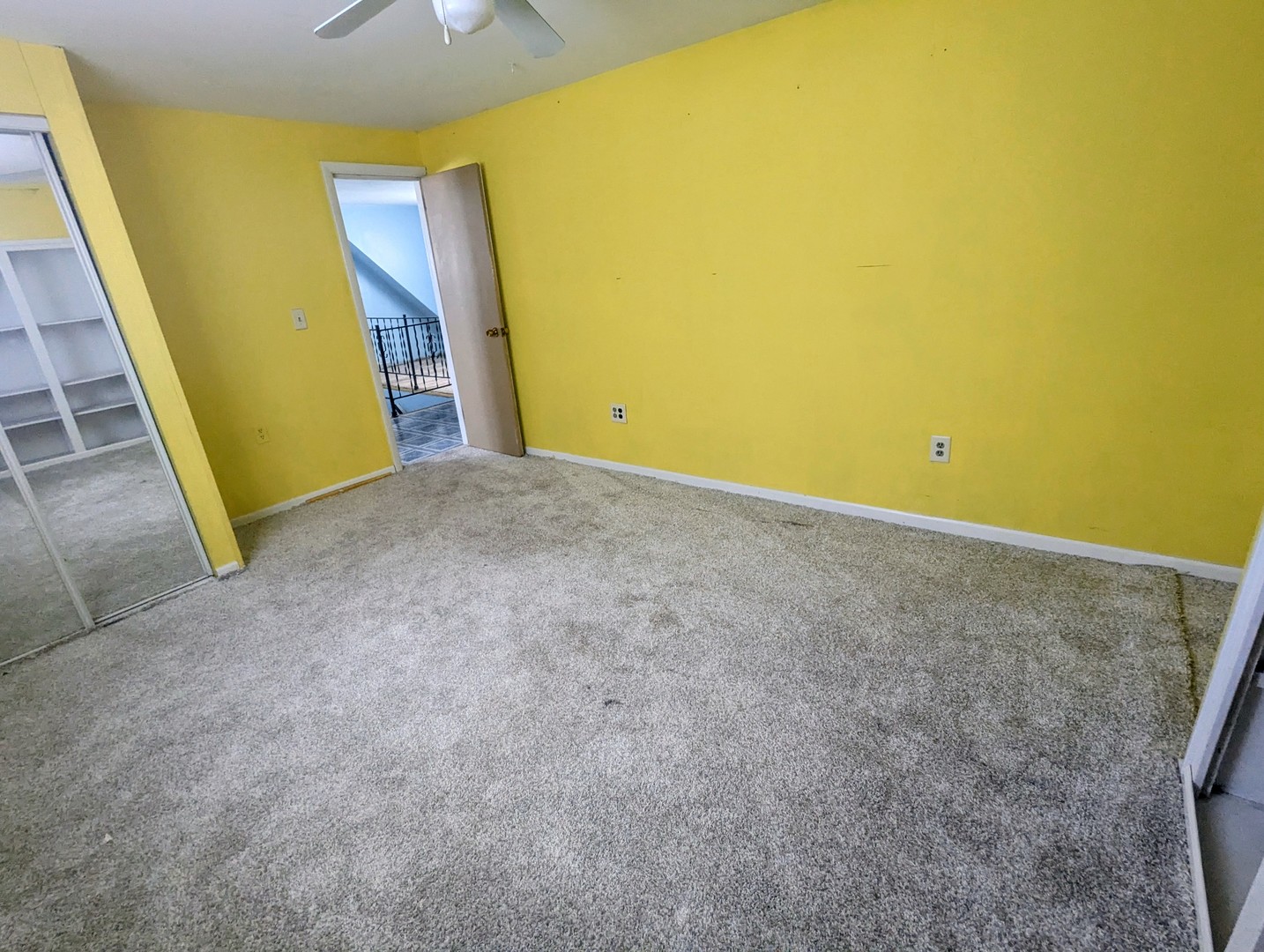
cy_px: 476
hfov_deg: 94.4
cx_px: 632
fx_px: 585
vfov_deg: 78.3
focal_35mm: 16
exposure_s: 1/65.8
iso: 369
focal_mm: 2.35
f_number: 2.2
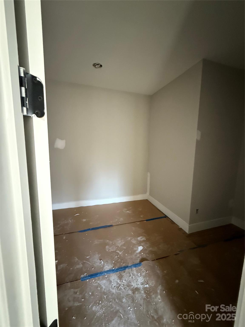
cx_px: 122
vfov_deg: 102.1
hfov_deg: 85.7
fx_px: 132
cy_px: 164
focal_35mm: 14
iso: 1600
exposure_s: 1/46
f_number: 2.2
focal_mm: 2.22
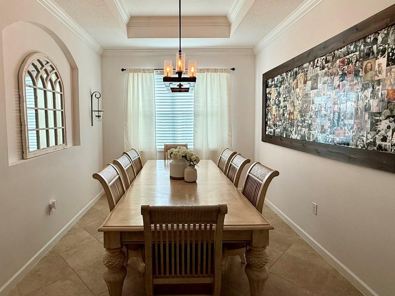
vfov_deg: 65.8
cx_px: 180
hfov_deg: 81.6
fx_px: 228
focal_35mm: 20
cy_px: 133
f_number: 2.2
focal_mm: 2.22
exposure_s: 1/129
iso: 64
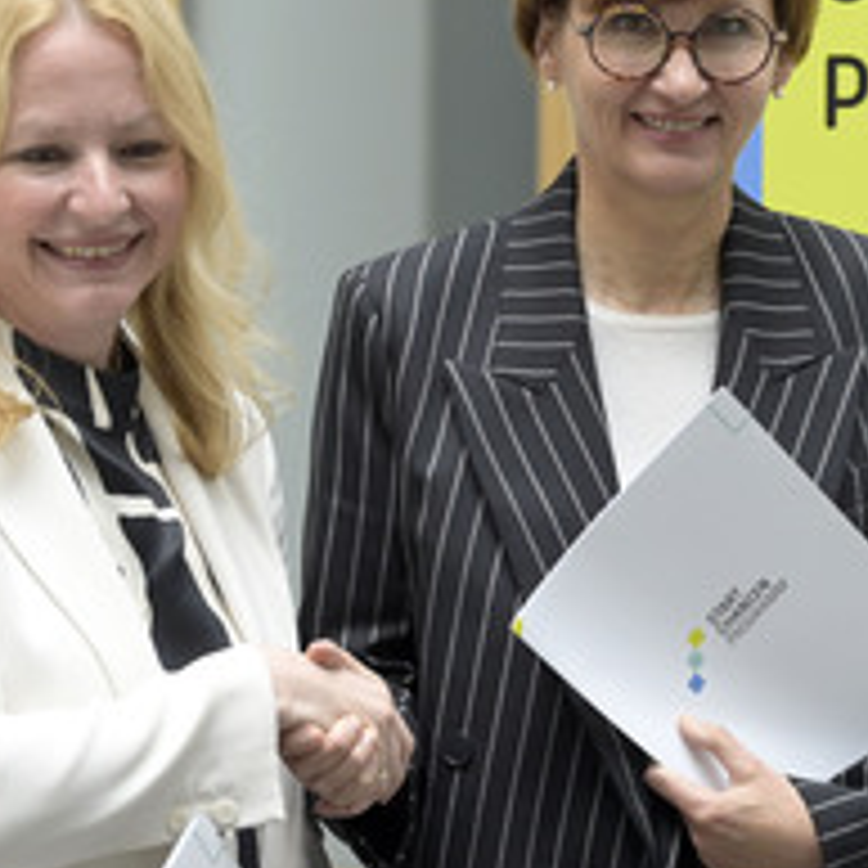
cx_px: 492
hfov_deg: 8.8
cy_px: 382
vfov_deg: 8.8
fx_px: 5617
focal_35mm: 198
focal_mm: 100
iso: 4000
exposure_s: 1/640
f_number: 5
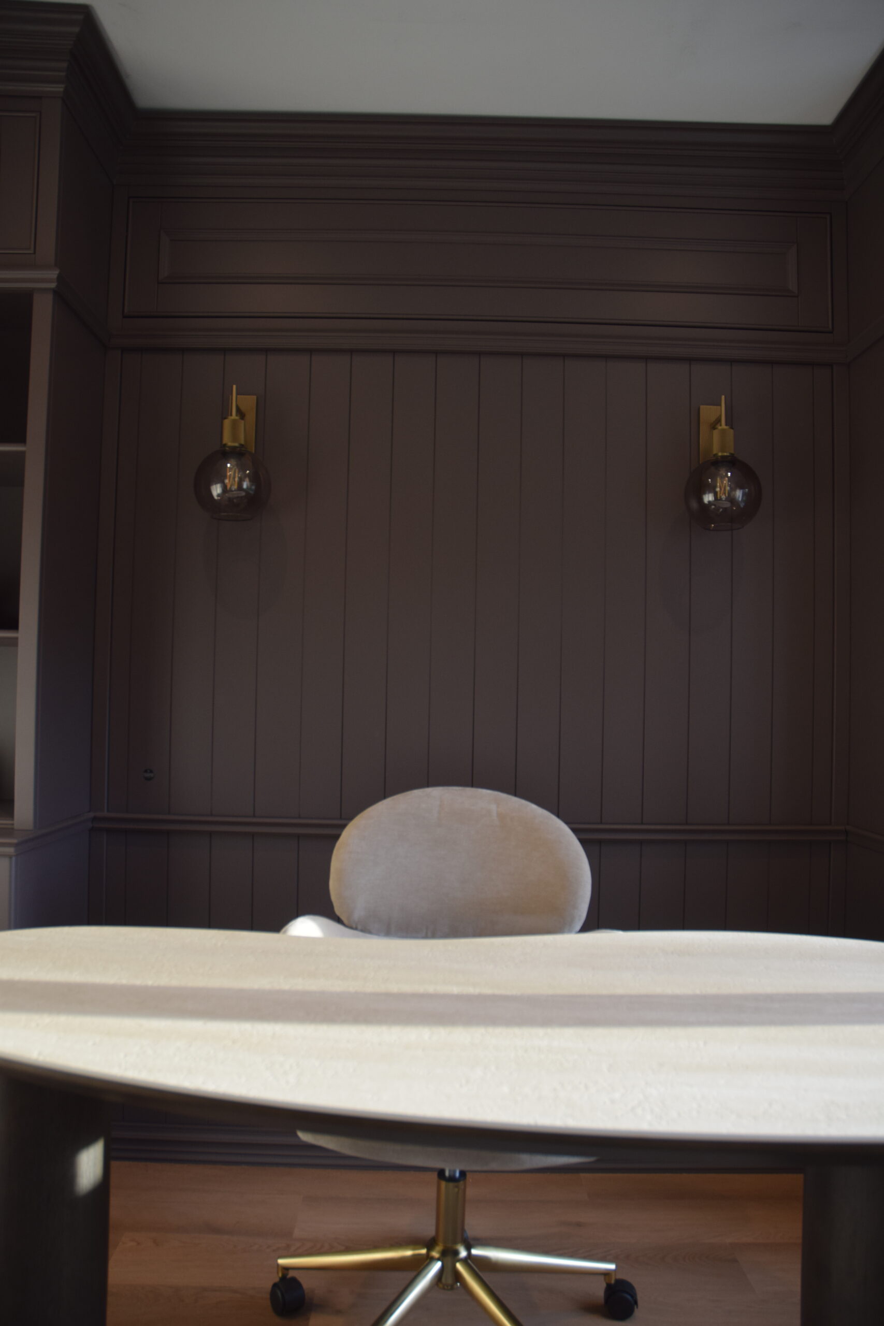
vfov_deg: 67.4
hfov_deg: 47.9
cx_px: 442
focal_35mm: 27
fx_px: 994
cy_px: 663
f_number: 5
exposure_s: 1/100
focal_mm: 18
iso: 400
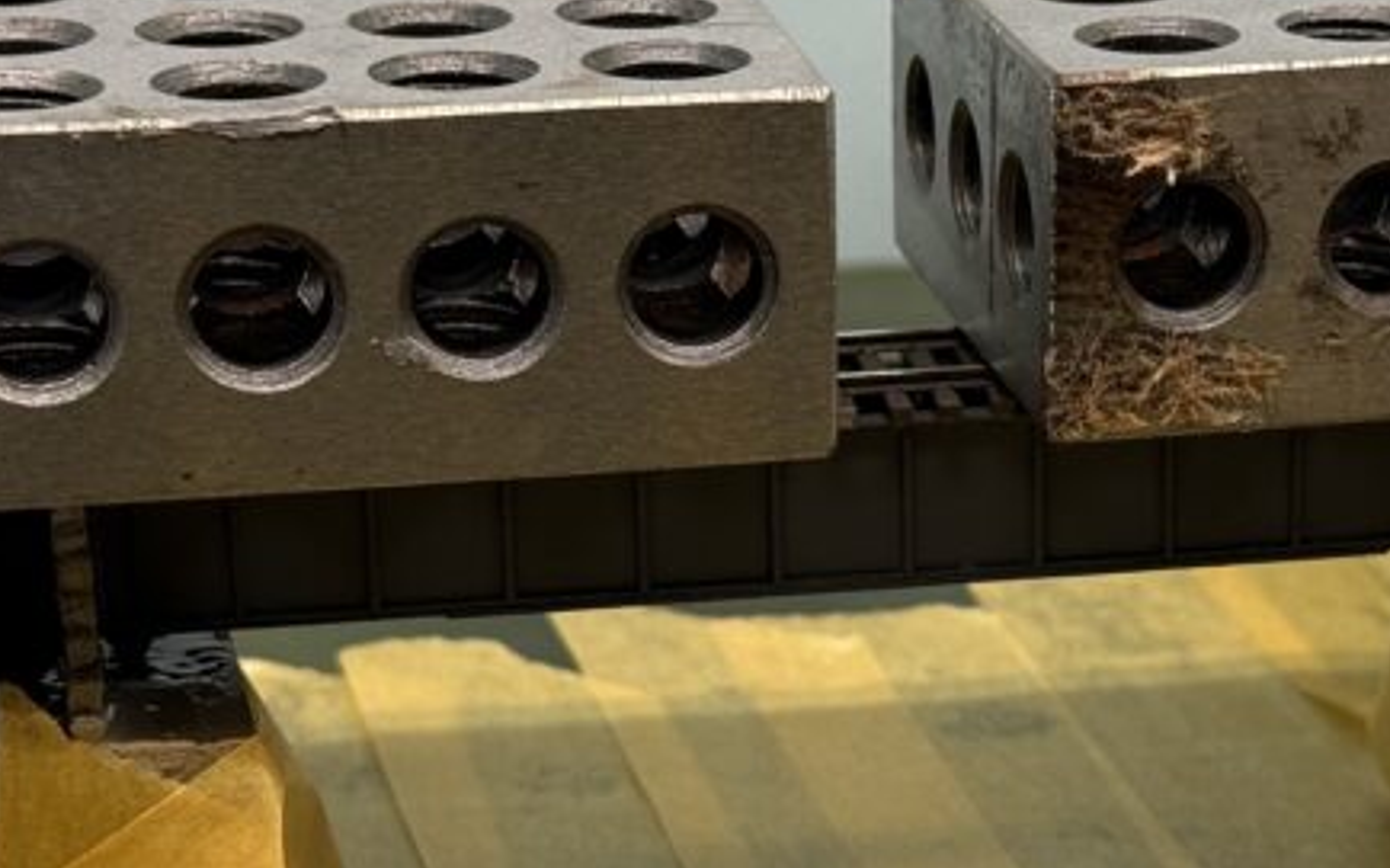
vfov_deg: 10.9
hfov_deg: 17.4
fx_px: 4545
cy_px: 618
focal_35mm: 120
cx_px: 852
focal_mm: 6.76
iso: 64
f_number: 1.78
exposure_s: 1/201
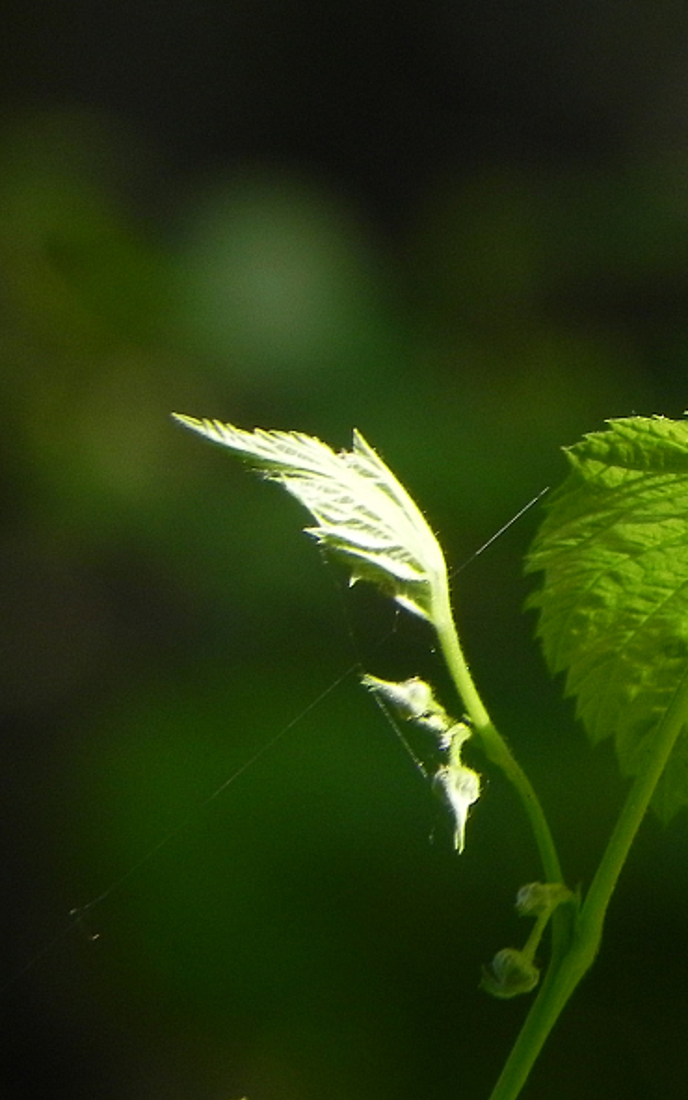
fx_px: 37320
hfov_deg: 1.1
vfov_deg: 1.7
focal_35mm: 1244
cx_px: 831
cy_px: 468
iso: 160
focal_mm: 120
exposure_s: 1/240
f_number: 5.6
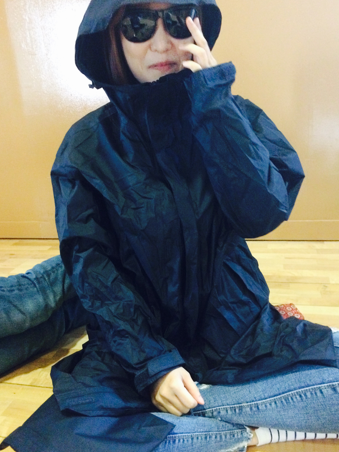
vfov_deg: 58.3
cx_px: 163
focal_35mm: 31
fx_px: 405
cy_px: 214
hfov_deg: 45.4
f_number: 2.2
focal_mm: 4.15
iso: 500
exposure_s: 1/15
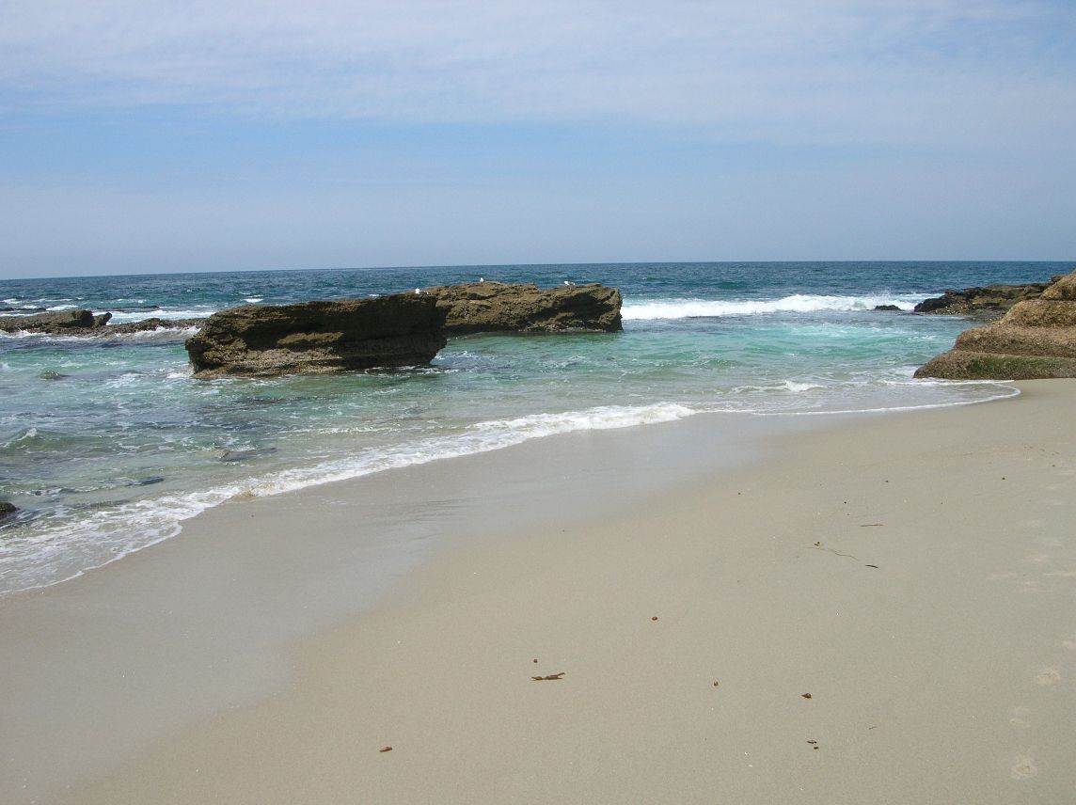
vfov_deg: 40.6
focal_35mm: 35
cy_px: 402
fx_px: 1087
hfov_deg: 52.7
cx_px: 538
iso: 50
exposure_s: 1/407
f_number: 5.6
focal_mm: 5.8
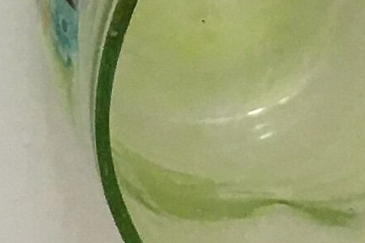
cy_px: -740
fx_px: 2778
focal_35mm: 274
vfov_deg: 4.6
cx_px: -77
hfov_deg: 7.5
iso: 50
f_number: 2.2
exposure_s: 1/33
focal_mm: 4.15
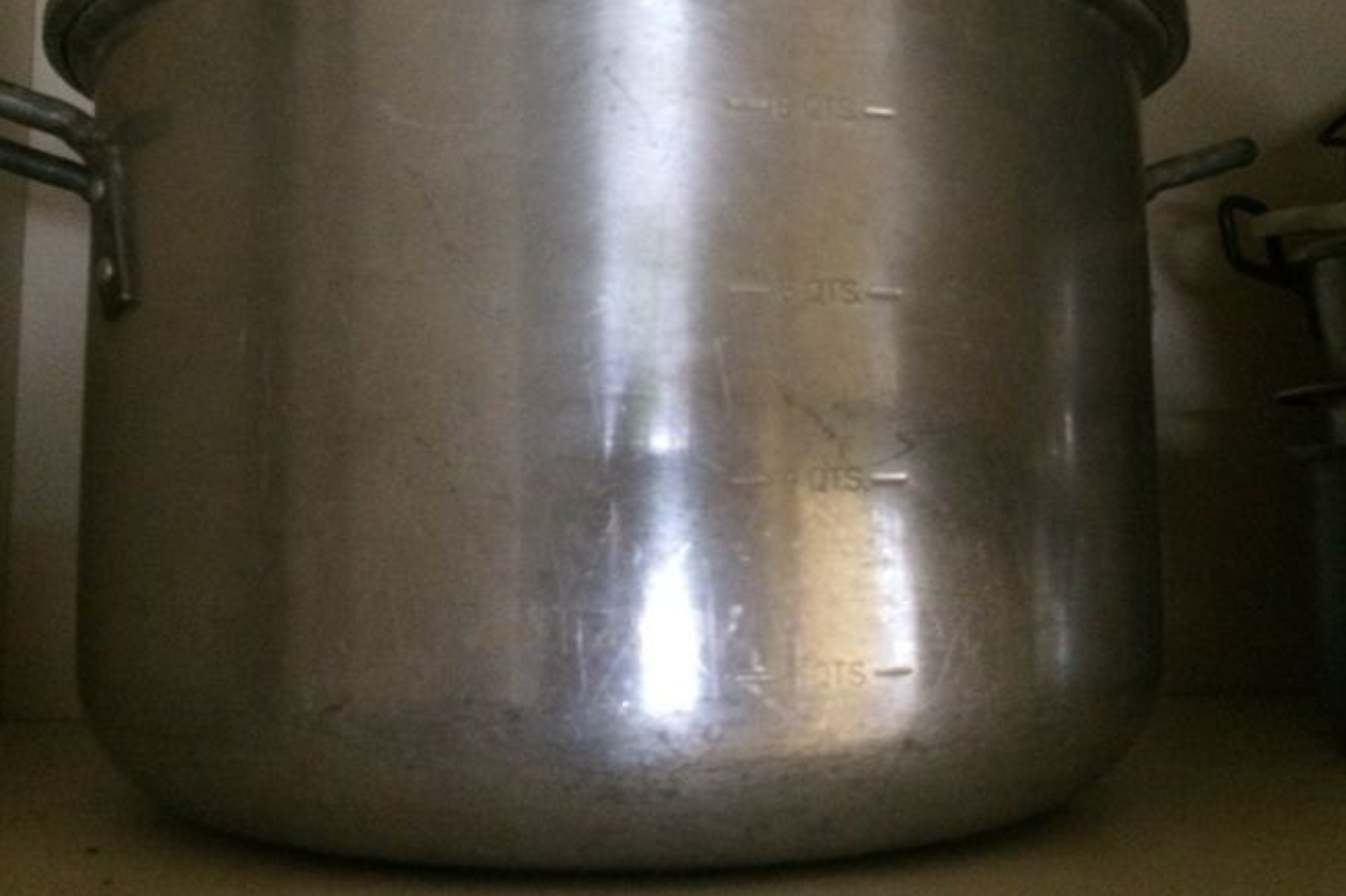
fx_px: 1607
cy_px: 291
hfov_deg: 45.4
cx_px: 660
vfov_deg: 30.9
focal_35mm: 43
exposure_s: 1/15
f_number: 2.2
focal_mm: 4.12
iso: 500
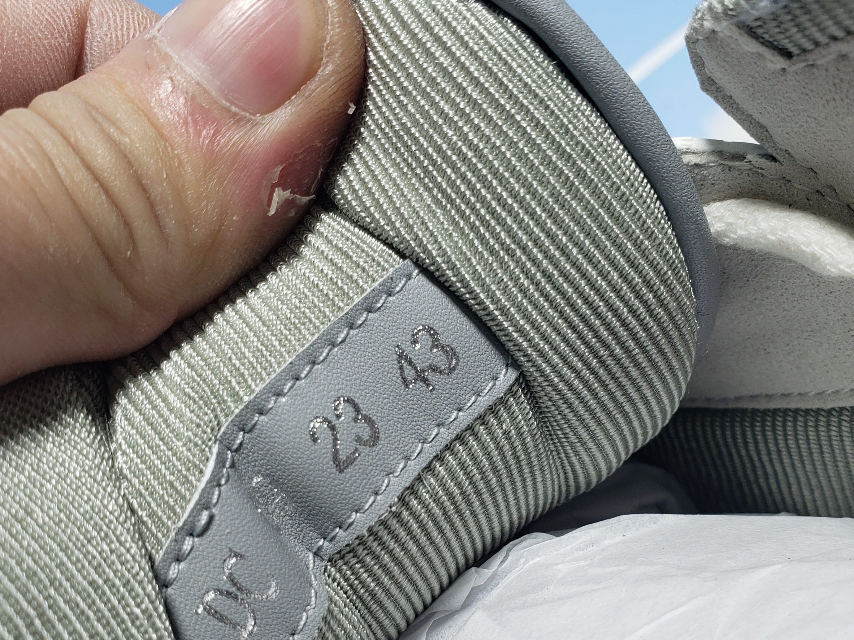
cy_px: 442
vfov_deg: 37.2
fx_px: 937
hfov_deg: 49.0
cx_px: 432
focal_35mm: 38
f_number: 2.4
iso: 50
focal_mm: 4.3
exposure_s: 1/136
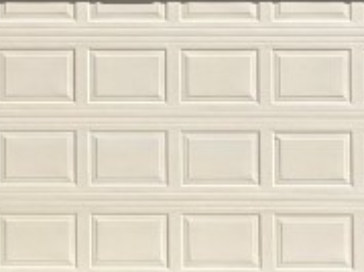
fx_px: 1566
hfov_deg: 12.8
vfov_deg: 9.9
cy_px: 89
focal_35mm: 149
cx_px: -128
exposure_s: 1/5495
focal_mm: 4.25
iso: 32
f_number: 1.8
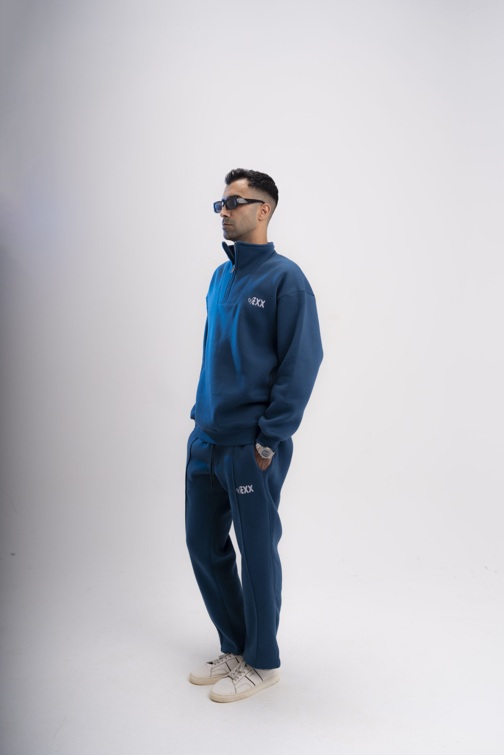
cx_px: 252
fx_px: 735
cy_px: 378
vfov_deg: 54.4
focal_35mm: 35
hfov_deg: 37.9
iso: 100
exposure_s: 1/250
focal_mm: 35
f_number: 3.2
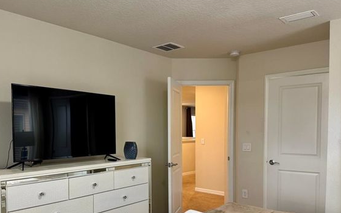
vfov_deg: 39.0
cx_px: 149
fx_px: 297
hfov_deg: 59.5
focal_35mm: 32
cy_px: 142
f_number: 1.78
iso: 160
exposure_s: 1/60
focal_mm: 6.76
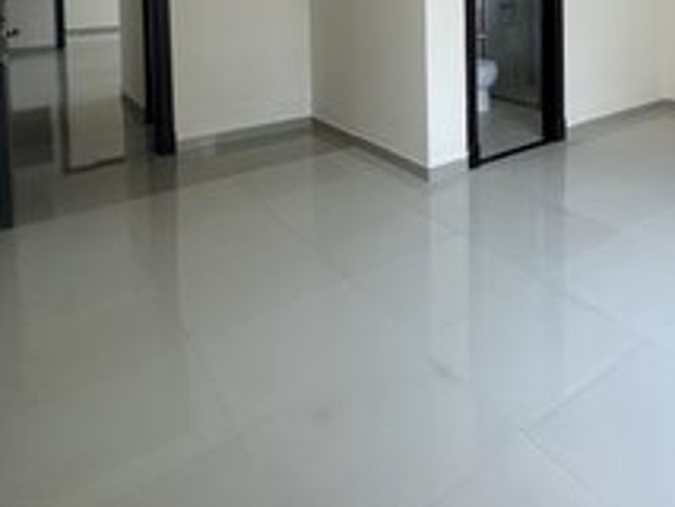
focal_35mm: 30
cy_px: -17
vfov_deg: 40.2
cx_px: 559
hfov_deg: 54.9
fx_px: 585
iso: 125
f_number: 2.2
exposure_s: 1/99
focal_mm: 2.22
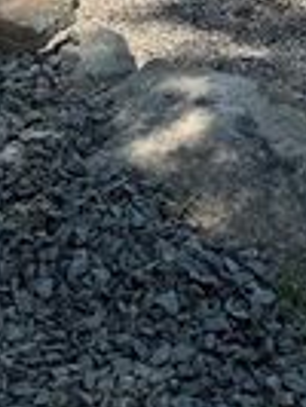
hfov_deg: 12.1
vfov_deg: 13.2
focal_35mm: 120
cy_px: -503
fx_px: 1412
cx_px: 358
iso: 80
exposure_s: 1/3802
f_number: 1.78
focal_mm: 6.76
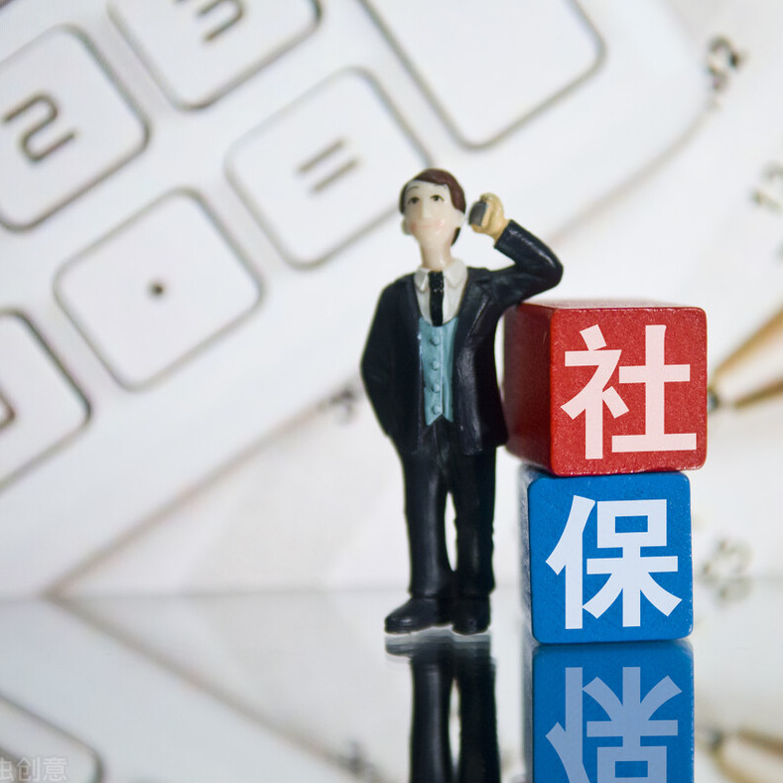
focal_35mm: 93
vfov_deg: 18.7
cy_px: 395
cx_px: 555
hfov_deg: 18.6
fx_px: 2380
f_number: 2.8
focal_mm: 48
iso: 1000
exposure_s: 1/160
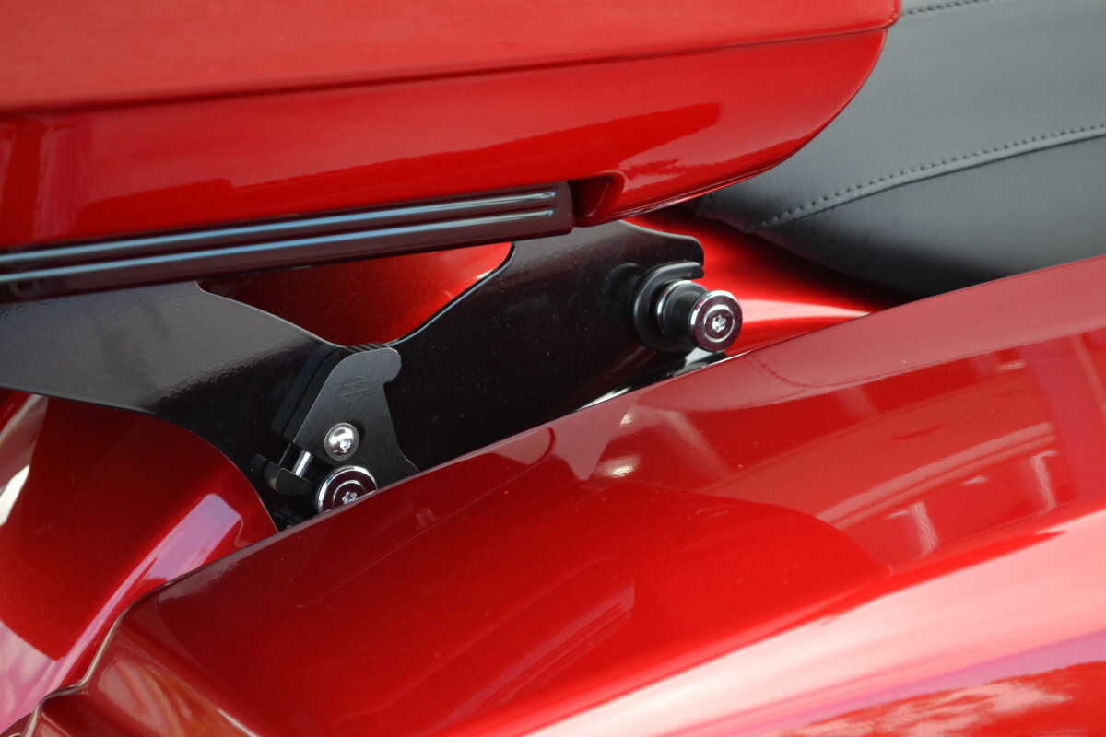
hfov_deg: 24.6
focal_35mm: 82
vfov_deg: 16.6
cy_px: 368
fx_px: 2534
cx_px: 553
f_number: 5.6
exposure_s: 1/100
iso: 400
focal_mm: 55
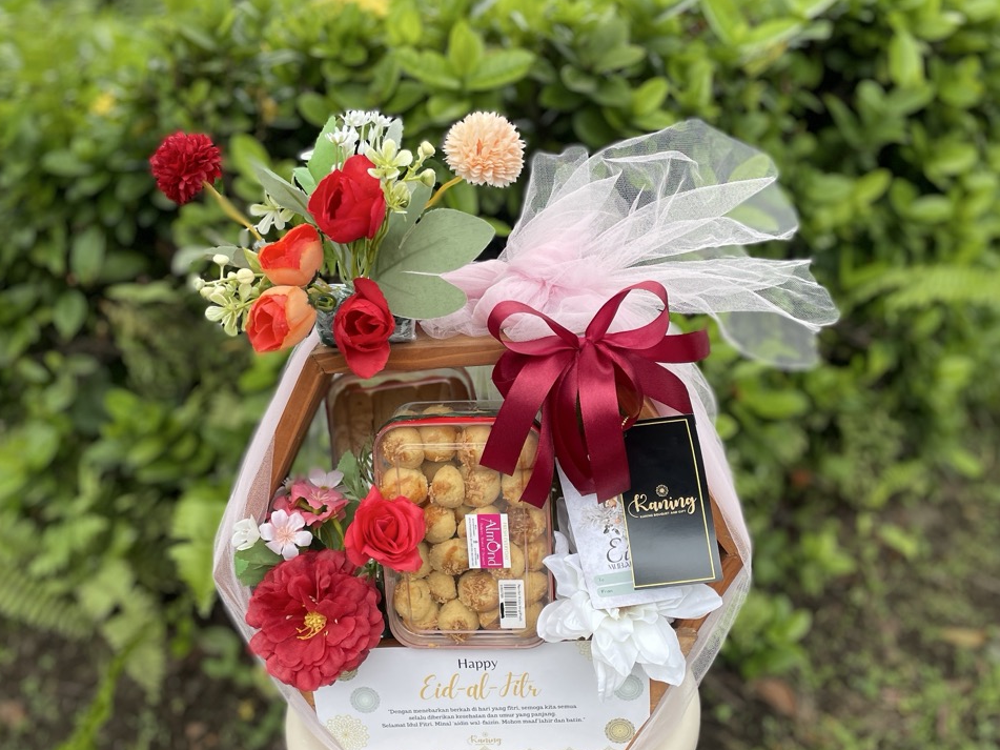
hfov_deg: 52.6
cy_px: 419
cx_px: 496
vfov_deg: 40.6
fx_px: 1011
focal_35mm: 35
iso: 50
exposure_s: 1/1531
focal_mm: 4.2
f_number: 1.6
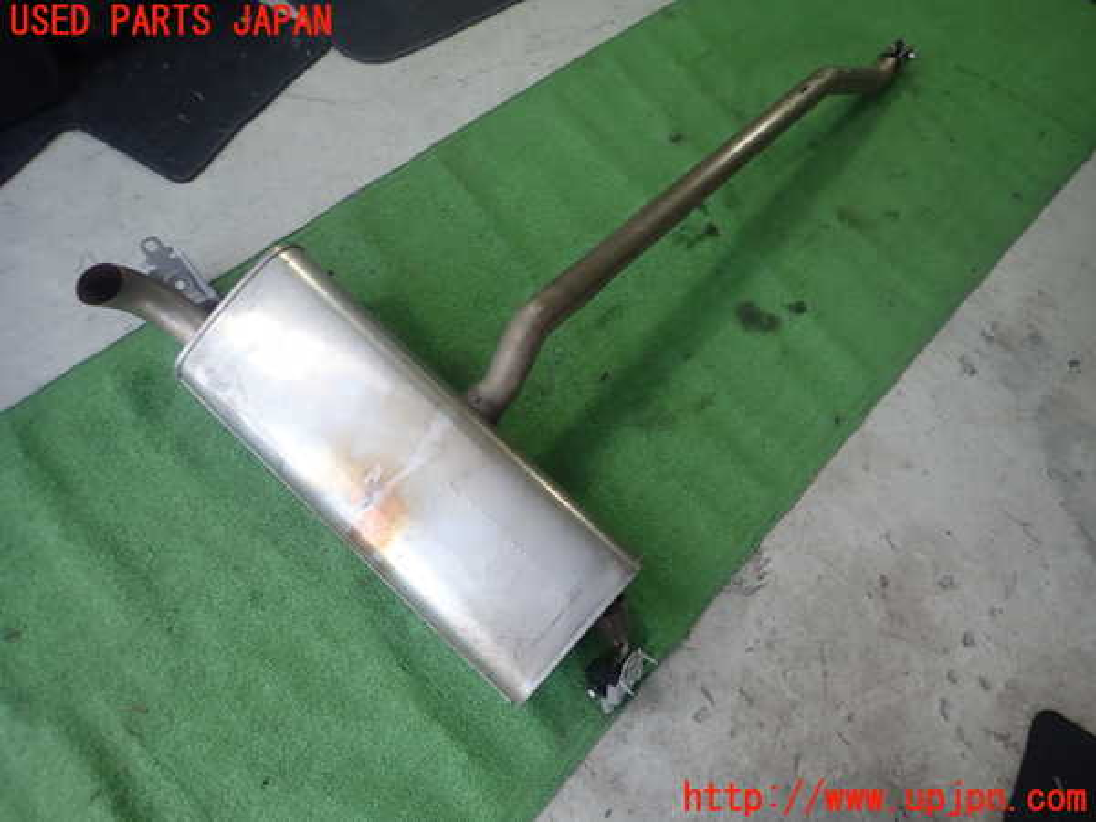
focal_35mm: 25
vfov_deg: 54.9
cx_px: 548
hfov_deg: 69.4
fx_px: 792
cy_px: 411
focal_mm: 4.5
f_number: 2
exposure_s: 1/100
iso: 100
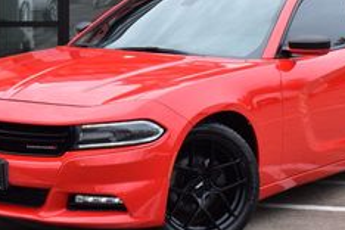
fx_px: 1221
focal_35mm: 127
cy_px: -41
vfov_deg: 10.6
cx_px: 198
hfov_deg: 16.1
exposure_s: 1/125
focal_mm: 31
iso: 400
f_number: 9
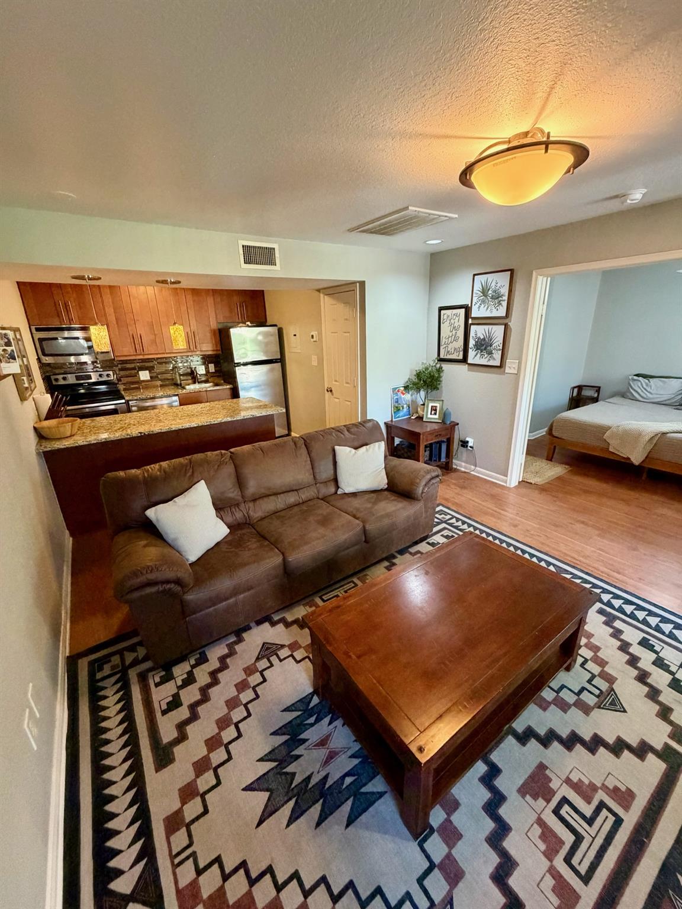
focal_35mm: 14
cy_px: 454
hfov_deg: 85.7
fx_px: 368
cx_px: 341
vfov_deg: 102.1
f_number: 2.2
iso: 500
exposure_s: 1/60
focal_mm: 2.22
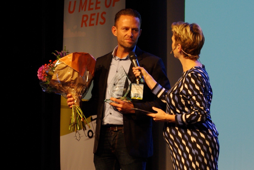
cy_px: 85
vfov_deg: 16.6
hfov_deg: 24.6
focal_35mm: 82
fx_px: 583
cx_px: 127
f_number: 5.6
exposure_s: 1/20
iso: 400
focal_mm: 55
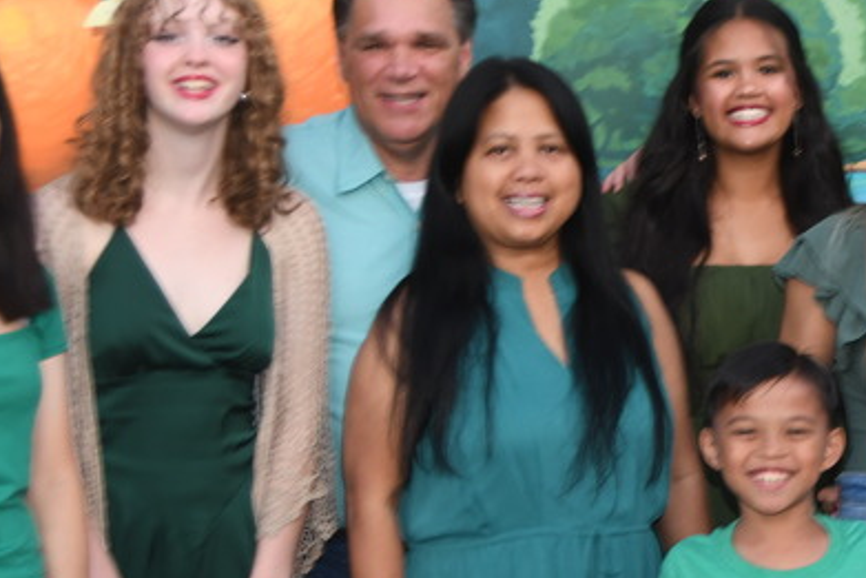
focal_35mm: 134
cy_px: 229
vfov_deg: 10.2
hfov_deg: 15.1
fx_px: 3224
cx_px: 845
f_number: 5.6
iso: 400
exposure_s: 1/60
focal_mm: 34
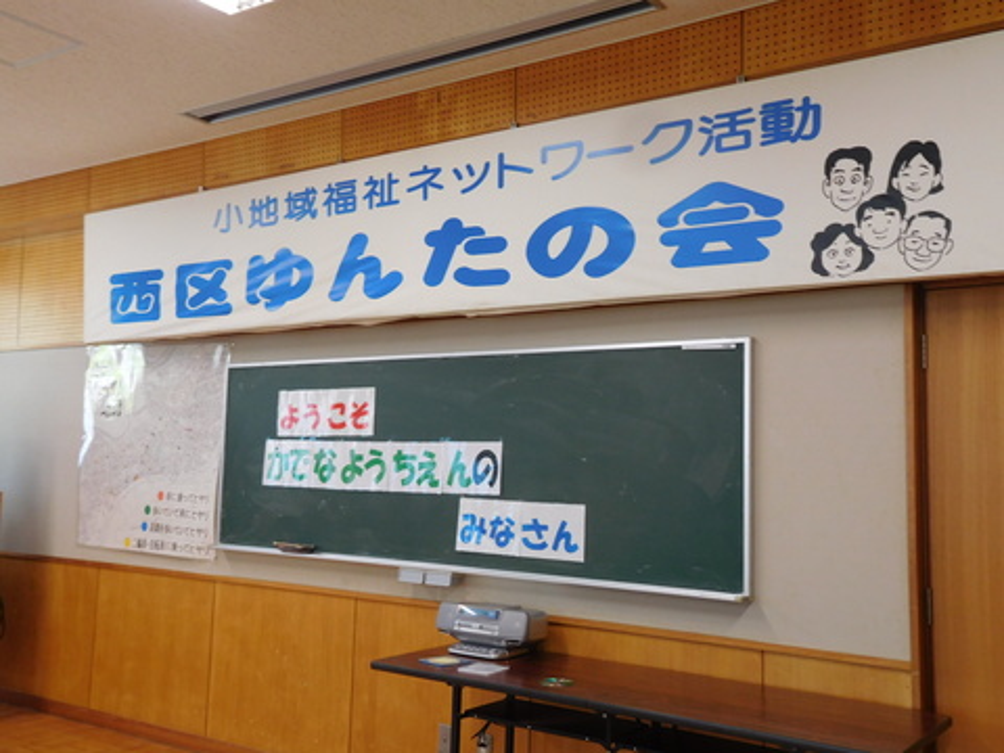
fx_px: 1015
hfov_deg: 52.6
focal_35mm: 35
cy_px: 376
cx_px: 502
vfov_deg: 40.7
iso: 160
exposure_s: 1/30
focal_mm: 6.2
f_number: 3.8
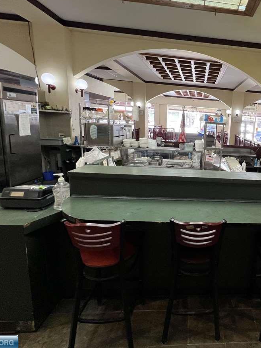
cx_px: 218
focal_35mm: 19
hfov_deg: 61.4
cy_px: 159
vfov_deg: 84.5
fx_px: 191
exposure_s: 1/60
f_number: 1.8
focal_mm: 1.57
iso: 320
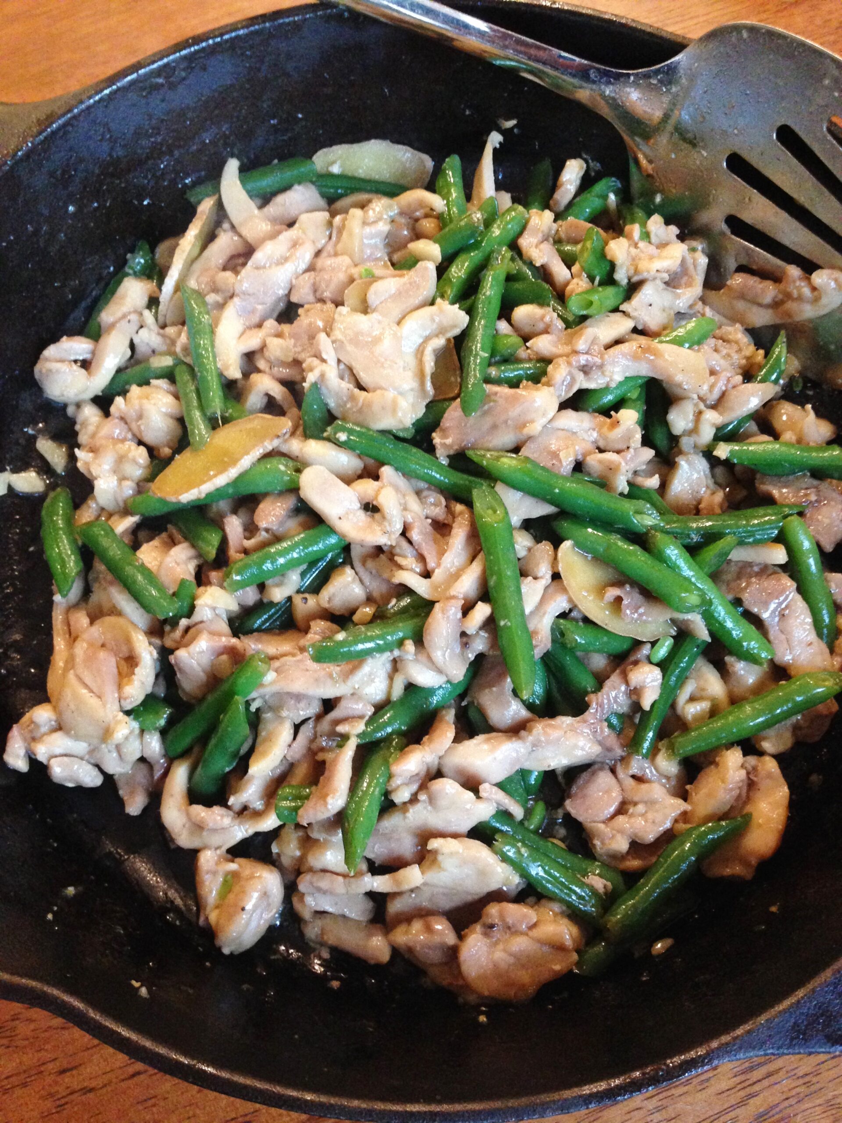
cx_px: 421
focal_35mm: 33
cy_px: 562
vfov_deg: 55.4
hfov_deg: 42.9
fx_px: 1070
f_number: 2.4
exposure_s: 1/20
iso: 400
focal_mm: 4.12
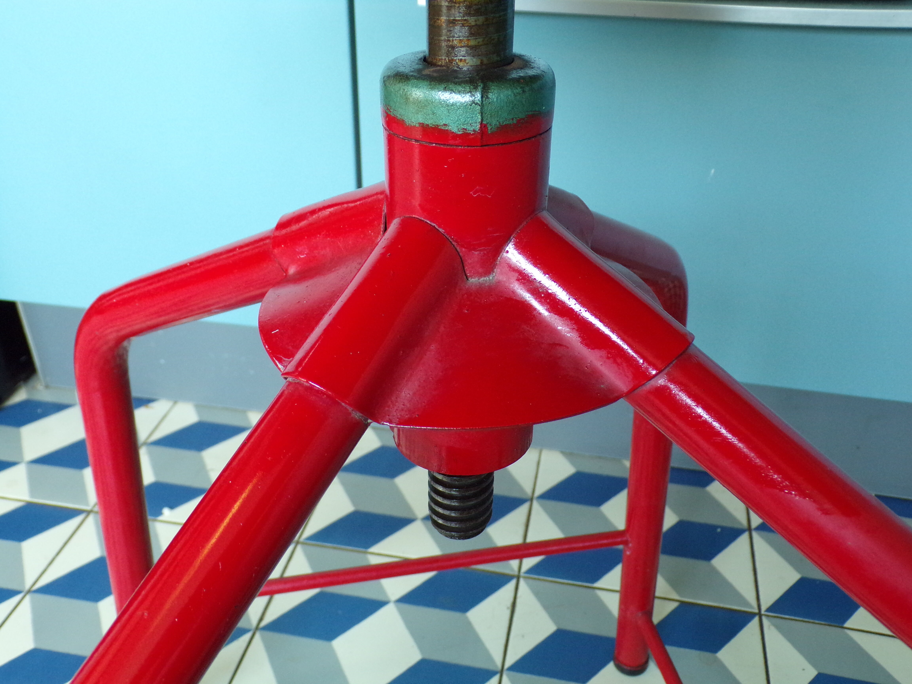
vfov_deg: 44.2
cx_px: 456
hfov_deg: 56.8
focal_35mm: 32
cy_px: 342
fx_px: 843
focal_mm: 5.8
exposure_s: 1/17
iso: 250
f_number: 3.2
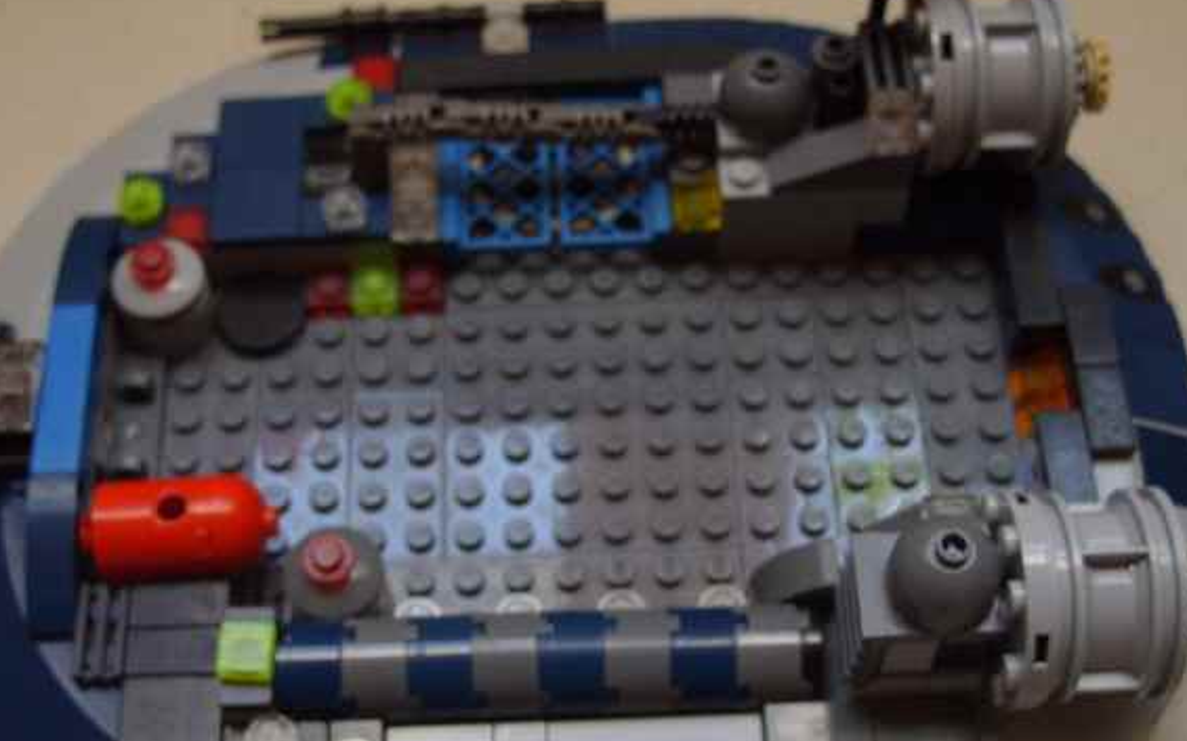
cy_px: 430
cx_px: 561
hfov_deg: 35.7
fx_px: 1844
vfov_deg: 22.7
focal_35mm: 57
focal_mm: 7.8
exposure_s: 1/42
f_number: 2.8
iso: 100
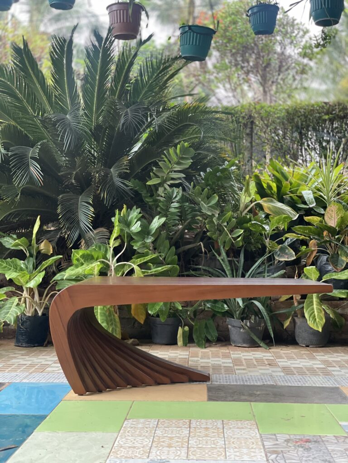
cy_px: 232
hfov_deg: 28.0
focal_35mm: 52
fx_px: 697
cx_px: 174
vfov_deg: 36.8
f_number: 2
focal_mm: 6
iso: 200
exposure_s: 1/122
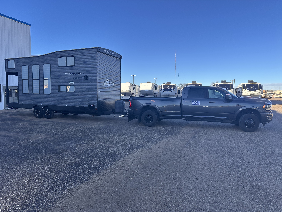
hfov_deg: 71.6
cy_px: 106
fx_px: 196
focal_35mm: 24
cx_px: 141
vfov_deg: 56.8
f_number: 1.78
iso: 80
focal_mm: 6.86
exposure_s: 1/1916
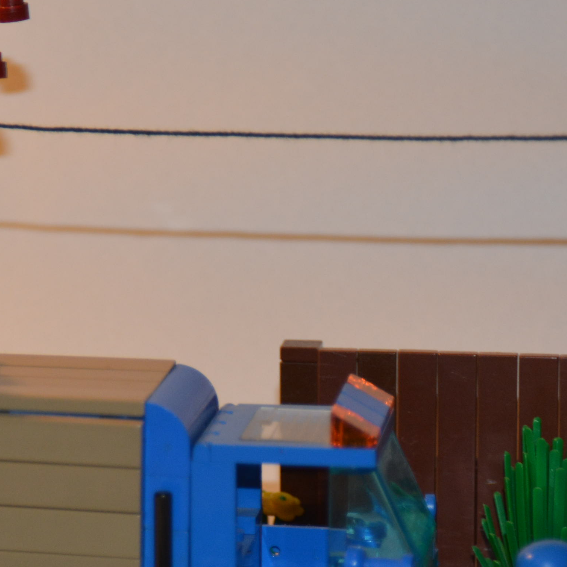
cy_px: 351
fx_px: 3299
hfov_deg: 9.8
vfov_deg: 9.8
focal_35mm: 178
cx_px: 136
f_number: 4.8
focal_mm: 48
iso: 450
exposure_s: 1/60
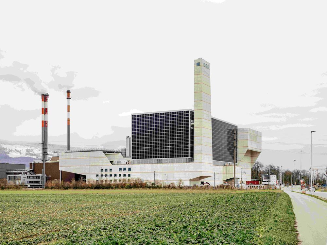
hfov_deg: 37.5
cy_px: 122
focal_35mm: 51
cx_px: 164
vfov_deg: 28.6
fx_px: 482
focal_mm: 65
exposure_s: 1/160
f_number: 8
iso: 200
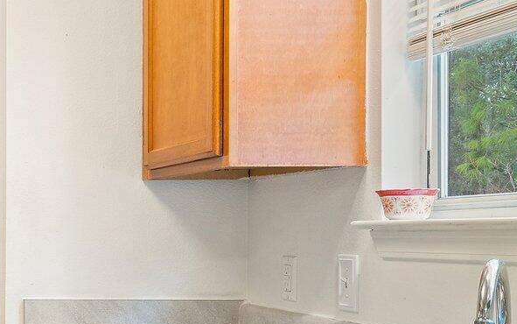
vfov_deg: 21.5
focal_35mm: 60
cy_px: 247
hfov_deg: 28.6
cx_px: -133
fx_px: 846
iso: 500
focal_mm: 17
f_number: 10
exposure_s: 1/1.67
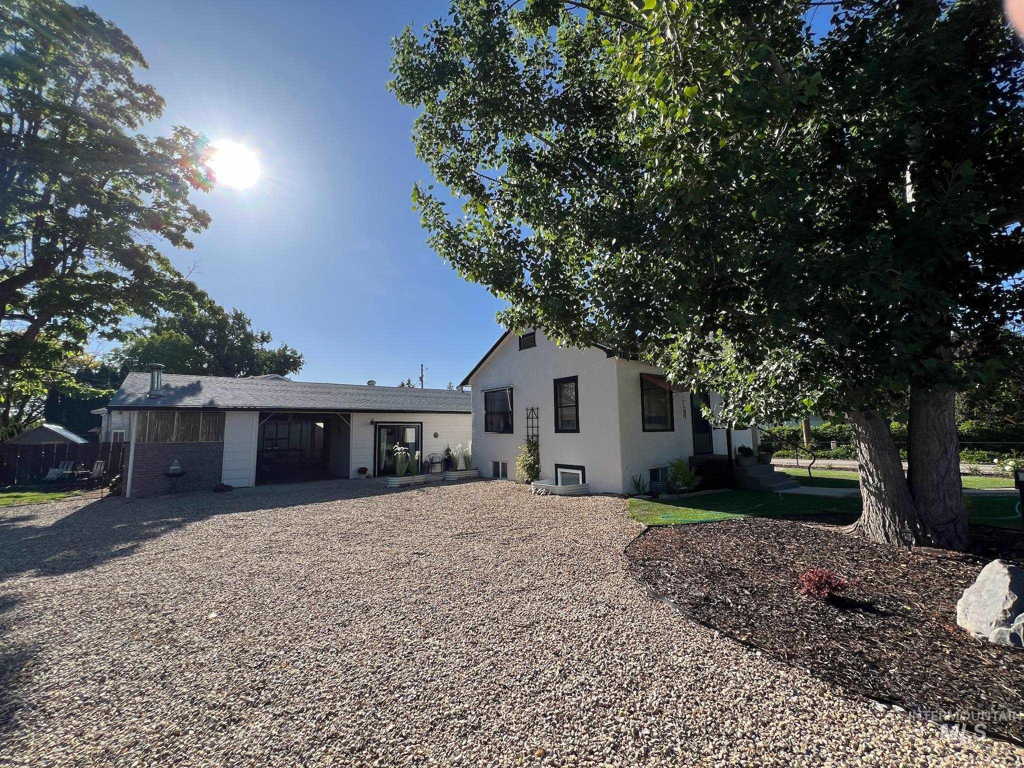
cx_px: 512
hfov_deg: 106.2
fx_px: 385
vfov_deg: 89.9
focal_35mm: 13
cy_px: 384
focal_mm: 1.57
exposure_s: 1/1876
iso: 32
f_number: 1.8
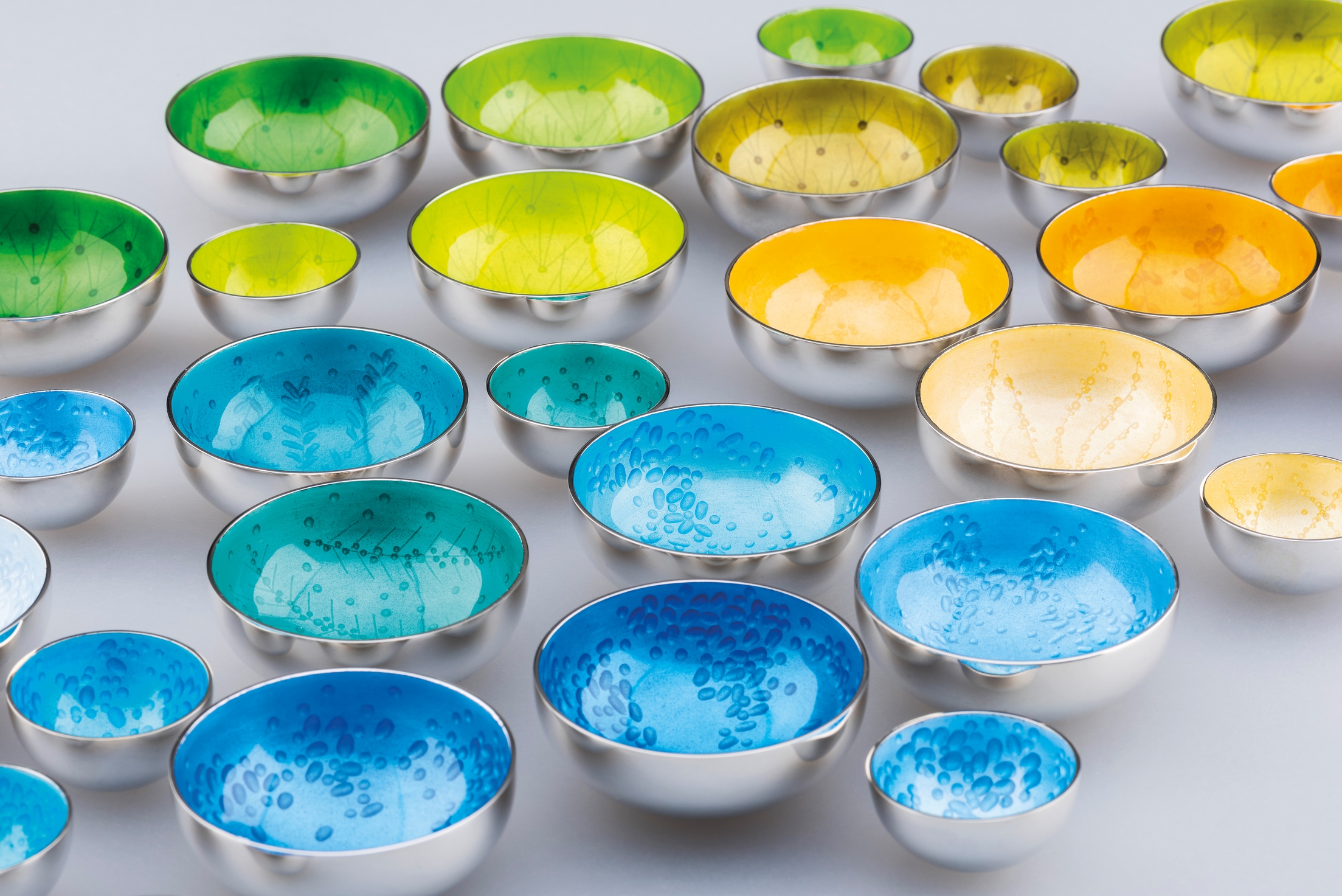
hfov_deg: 19.4
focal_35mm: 105
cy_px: 448
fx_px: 3915
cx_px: 671
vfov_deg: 13.1
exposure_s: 1/125
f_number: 22
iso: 100
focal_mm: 105
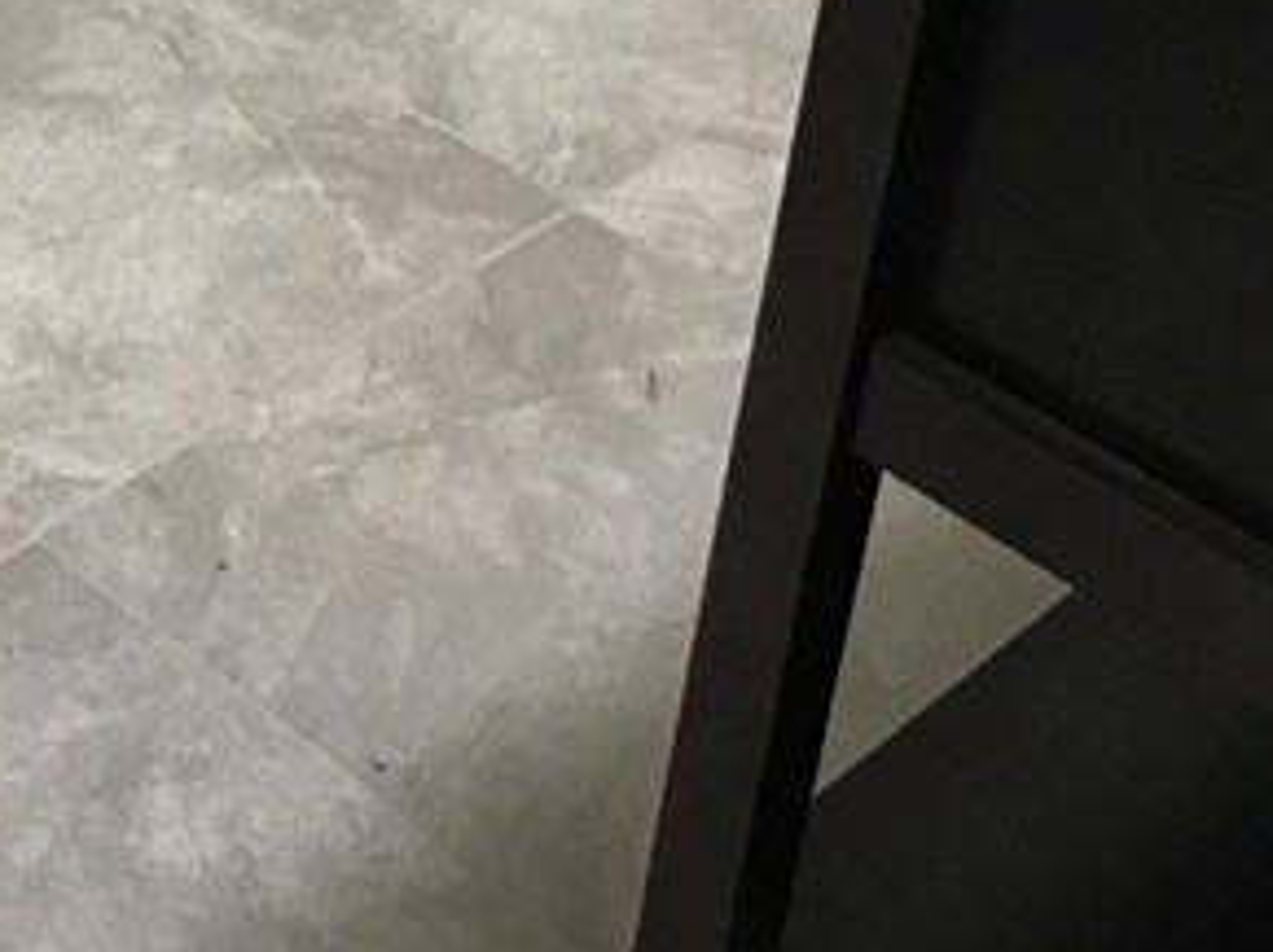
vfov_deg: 13.7
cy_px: -623
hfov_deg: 18.1
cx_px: -514
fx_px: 3638
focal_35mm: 99
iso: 40
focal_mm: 3.99
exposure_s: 1/30
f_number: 1.8
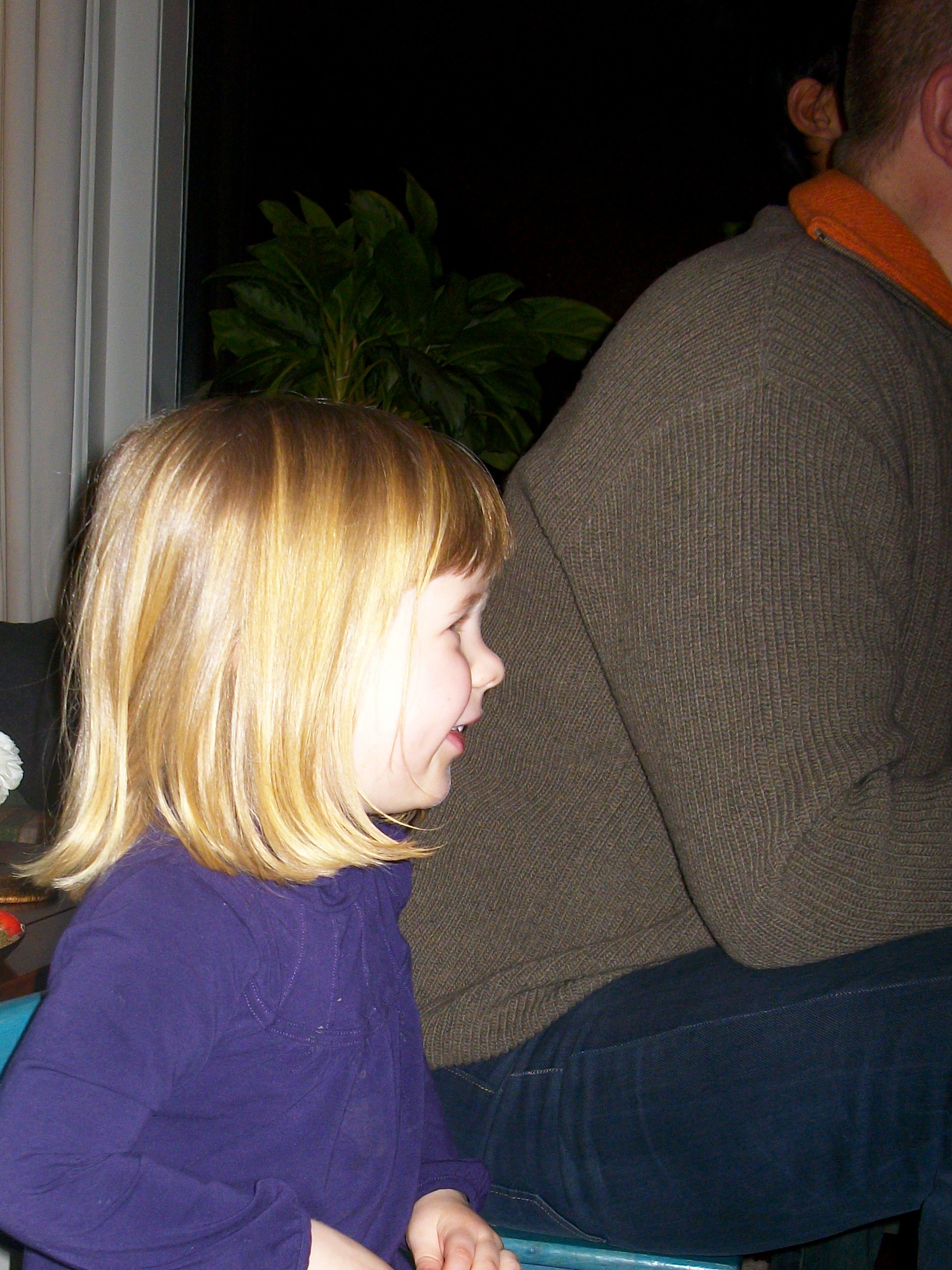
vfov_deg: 33.4
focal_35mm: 56
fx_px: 2054
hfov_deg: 25.9
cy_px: 1016
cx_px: 276
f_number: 2.9
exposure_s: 1/40
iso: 110
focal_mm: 5.7
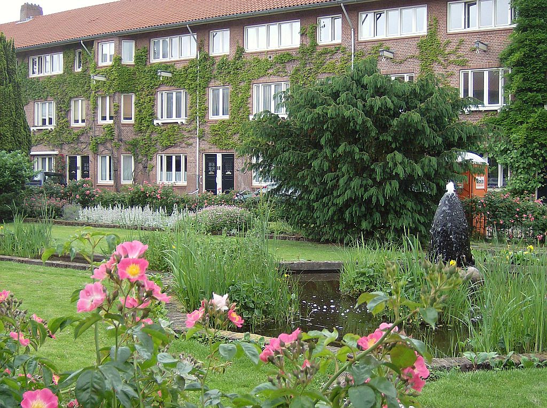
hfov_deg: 41.3
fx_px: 725
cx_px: 274
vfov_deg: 31.4
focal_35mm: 46
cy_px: 204
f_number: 3.1
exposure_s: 1/190
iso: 100
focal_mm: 7.7
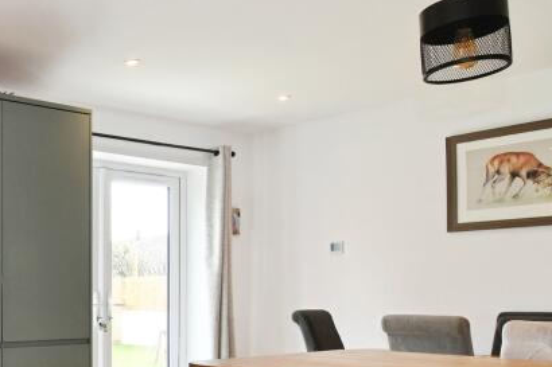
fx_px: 613
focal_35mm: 40
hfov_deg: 37.9
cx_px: -92
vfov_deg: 32.3
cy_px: 302
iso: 400
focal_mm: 11
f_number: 8
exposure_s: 1/50
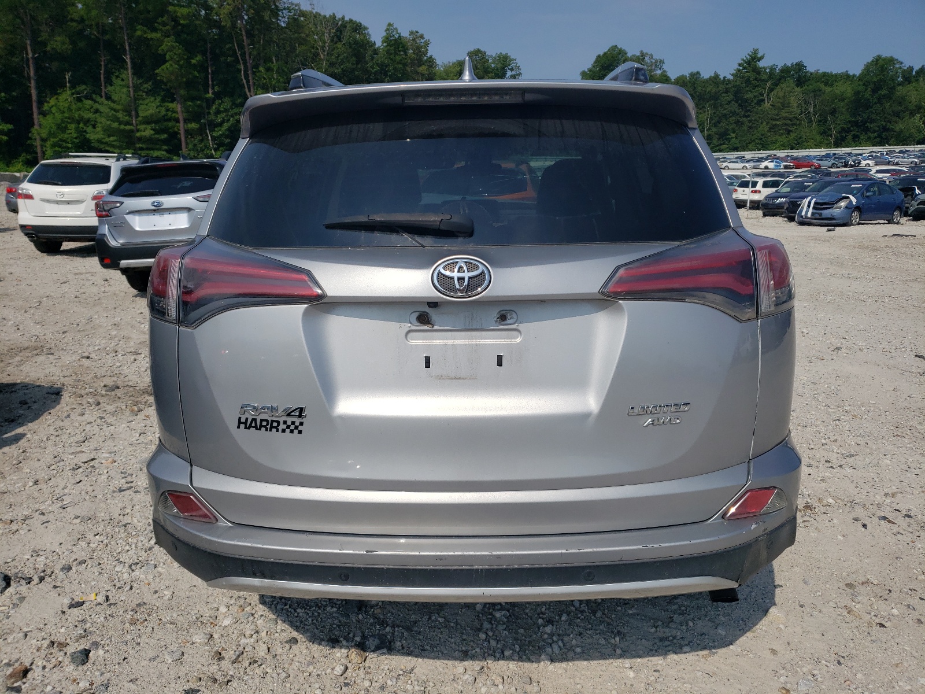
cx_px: 462
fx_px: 695
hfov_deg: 67.3
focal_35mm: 26
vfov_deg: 53.1
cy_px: 347
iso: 50
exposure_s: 1/10000
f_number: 1.5
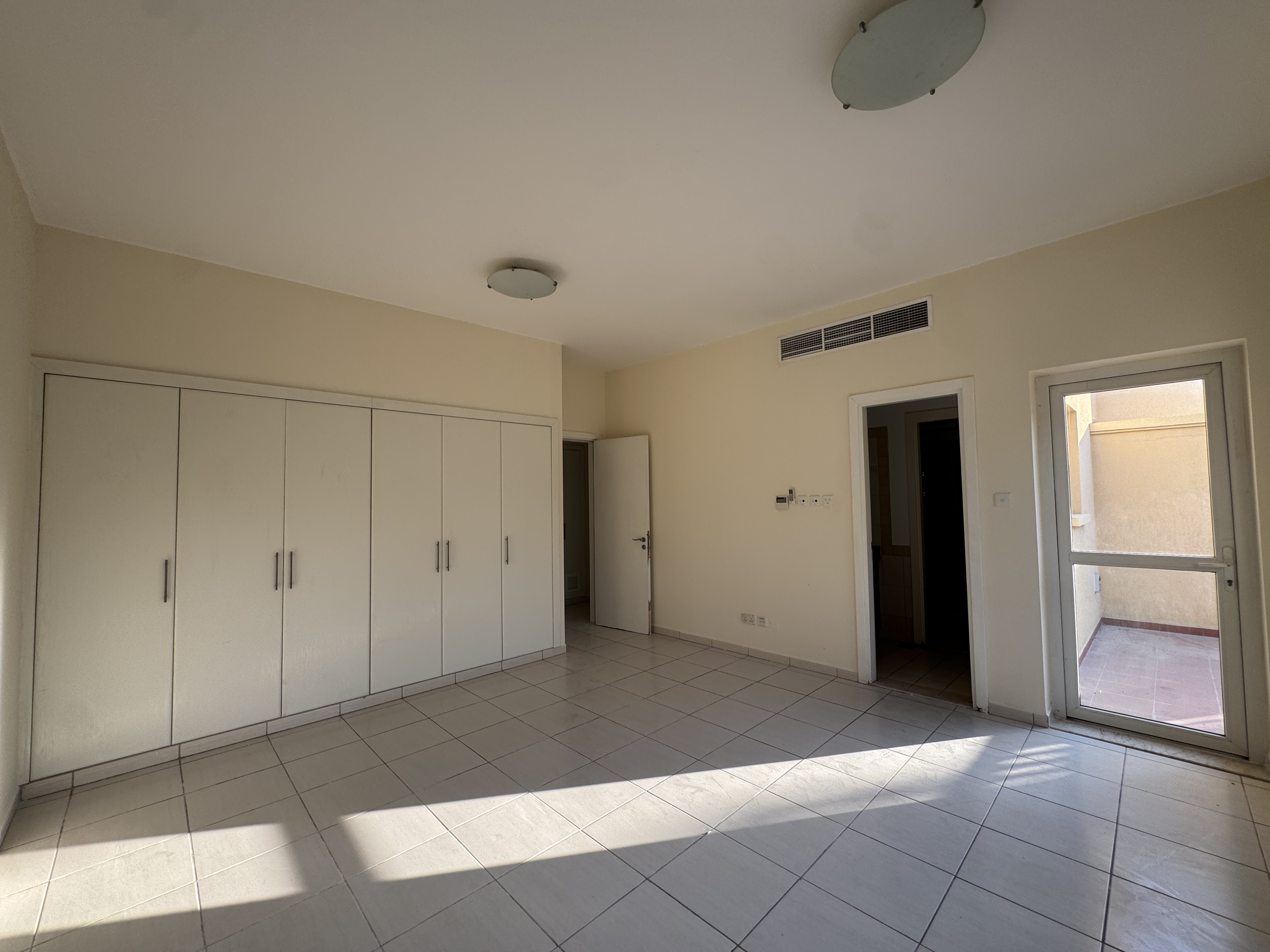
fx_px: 514
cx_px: 635
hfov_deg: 102.1
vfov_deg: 85.7
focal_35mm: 14
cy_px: 476
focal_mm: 2.22
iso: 40
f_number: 2.2
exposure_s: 1/99
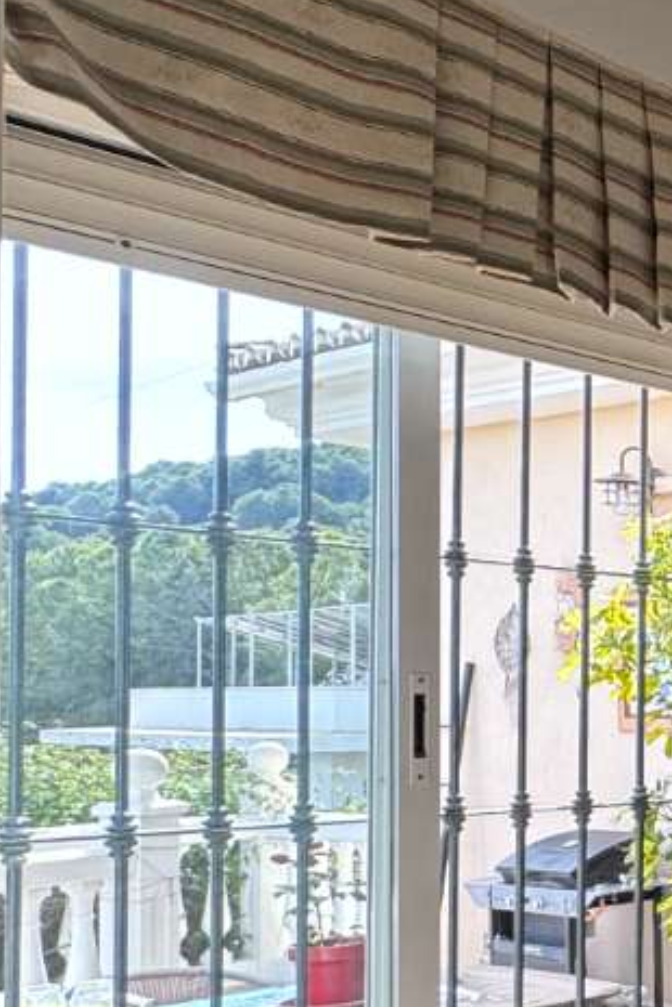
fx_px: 1316
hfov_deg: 17.3
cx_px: 1437
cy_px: 709
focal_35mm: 47
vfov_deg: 41.1
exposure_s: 1/99
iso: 100
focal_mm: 2.22
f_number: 2.2
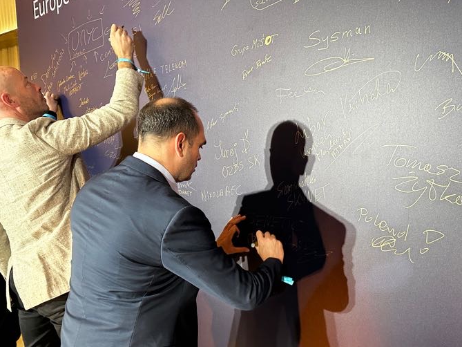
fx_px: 400
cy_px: 215
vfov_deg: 46.4
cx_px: 287
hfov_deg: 59.2
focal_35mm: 30
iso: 320
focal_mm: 6.86
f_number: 1.78
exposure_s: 1/60
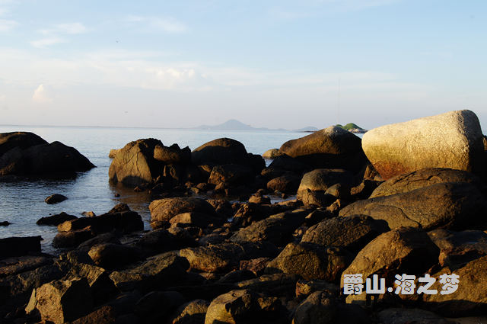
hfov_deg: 46.5
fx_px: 567
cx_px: 244
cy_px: 162
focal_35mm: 42
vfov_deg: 31.8
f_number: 14
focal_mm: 28
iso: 200
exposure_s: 1/50
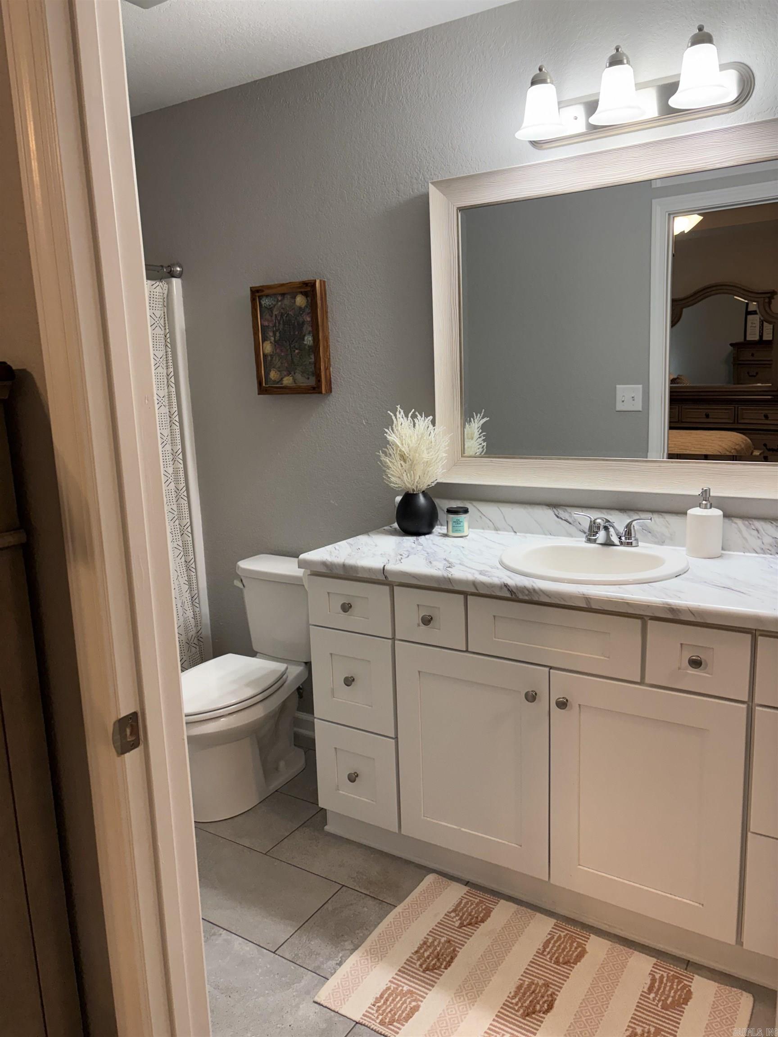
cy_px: 518
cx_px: 389
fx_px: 779
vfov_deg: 67.3
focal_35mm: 26
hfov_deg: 53.1
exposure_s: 1/120
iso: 160
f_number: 1.6
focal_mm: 5.96
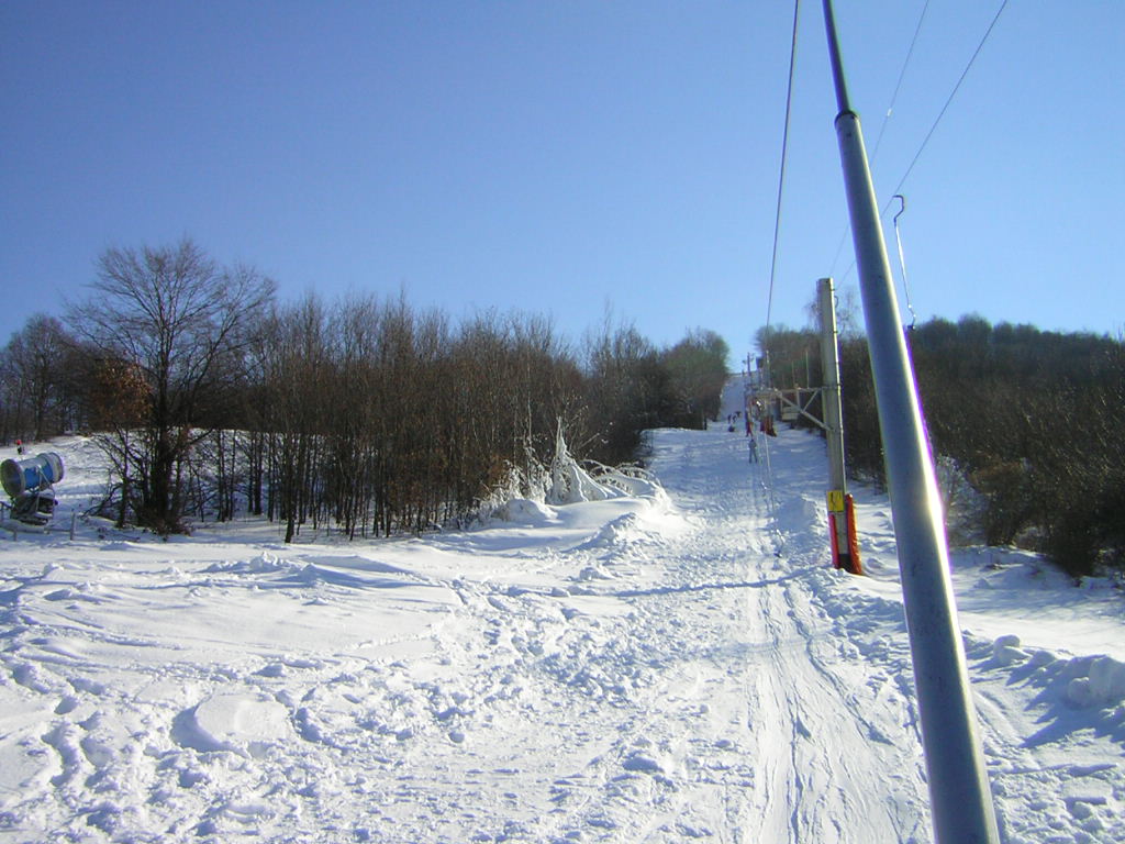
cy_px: 422
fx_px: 1170
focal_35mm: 36
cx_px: 562
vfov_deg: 39.7
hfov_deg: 51.4
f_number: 5.2
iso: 50
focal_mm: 4.7
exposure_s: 1/473
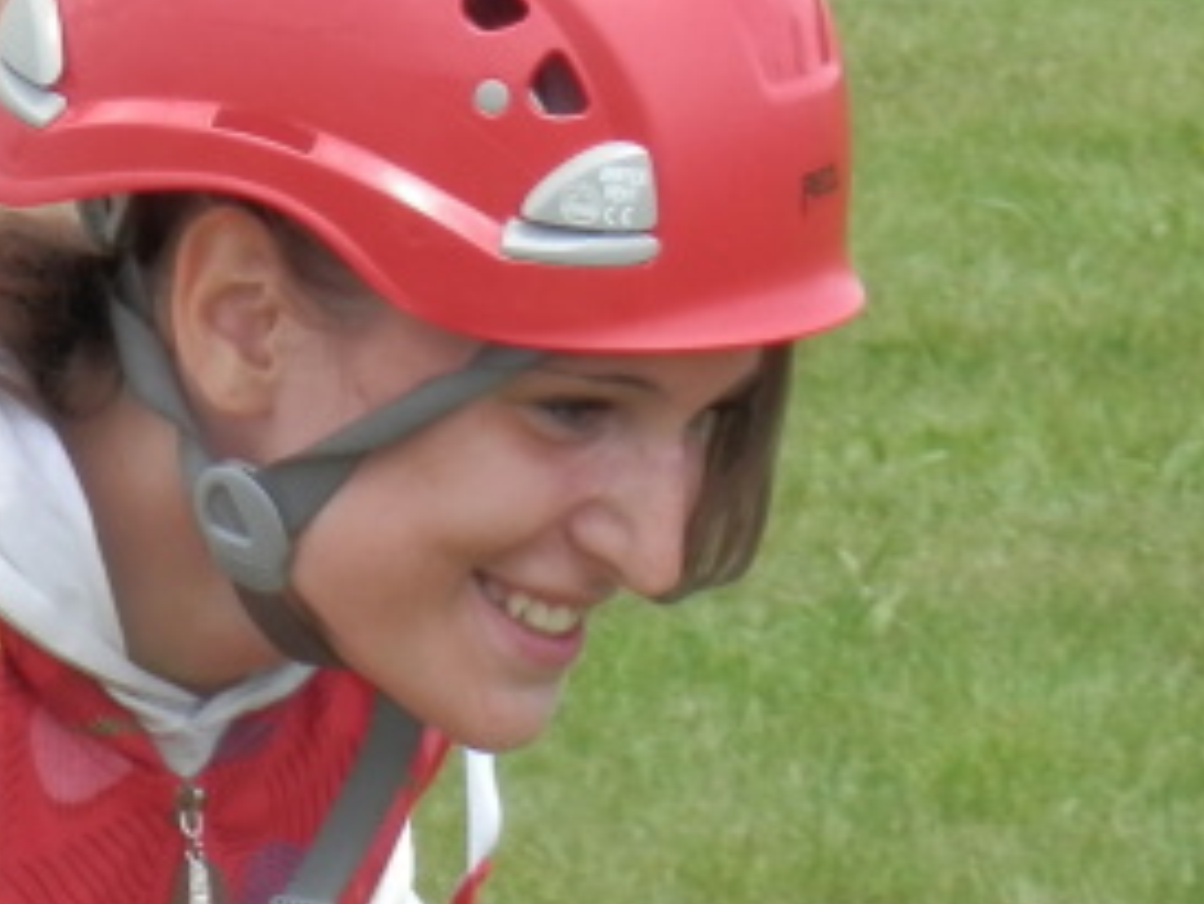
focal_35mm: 417
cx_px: -181
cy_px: 646
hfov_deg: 4.7
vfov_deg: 3.6
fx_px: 14510
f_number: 5.5
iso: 80
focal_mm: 27.5
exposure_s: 1/160
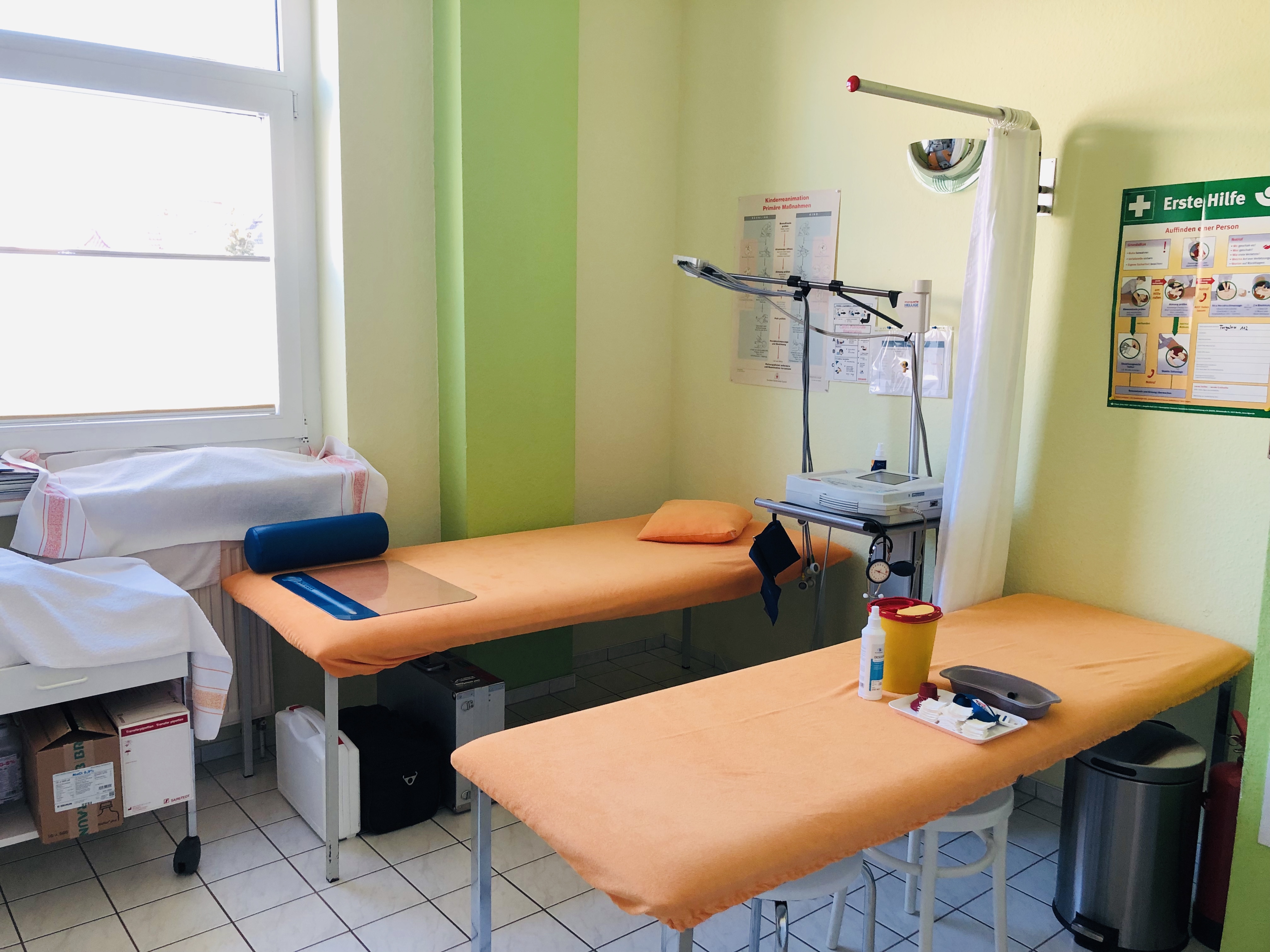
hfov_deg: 63.4
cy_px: 476
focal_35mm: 28
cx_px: 635
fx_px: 1027
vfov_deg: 49.7
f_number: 1.8
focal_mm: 3.99
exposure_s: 1/33
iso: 32
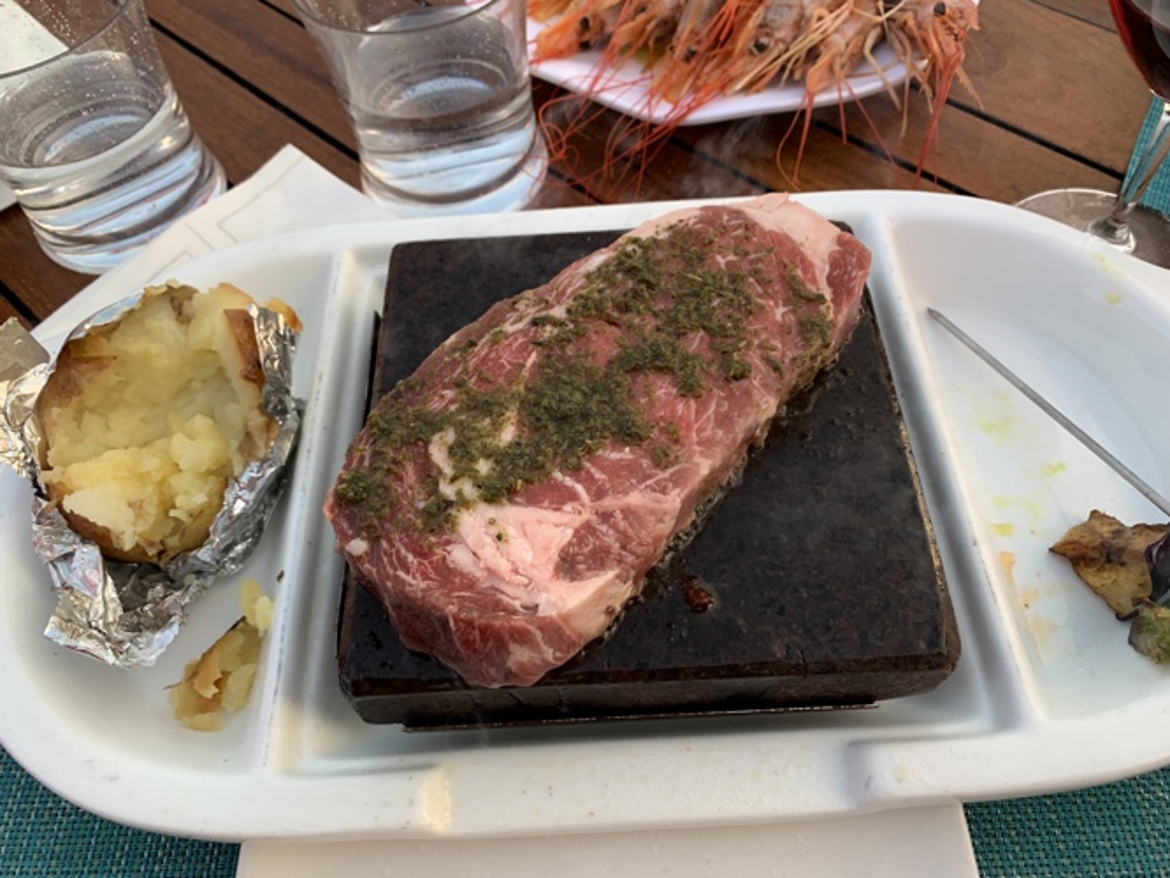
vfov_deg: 53.1
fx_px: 879
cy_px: 439
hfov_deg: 67.3
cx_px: 585
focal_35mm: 26
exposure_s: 1/121
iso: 80
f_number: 1.8
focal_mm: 4.25
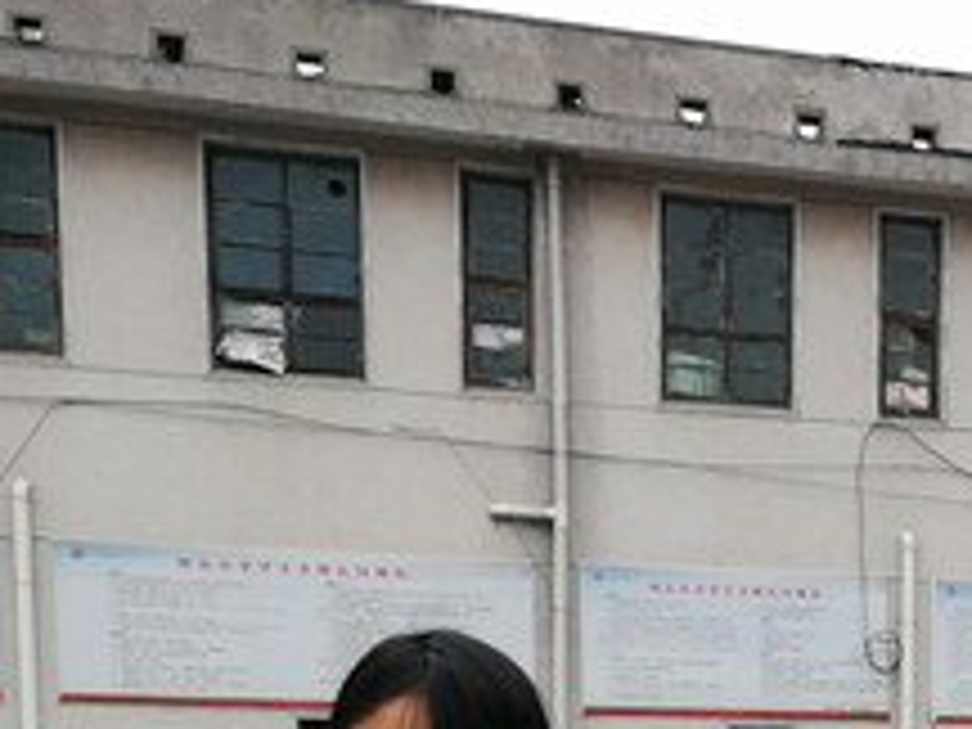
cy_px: 1012
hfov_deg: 20.0
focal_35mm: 85
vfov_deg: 16.2
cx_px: 1444
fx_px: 2387
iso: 50
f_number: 2.2
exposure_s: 1/262
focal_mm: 3.84
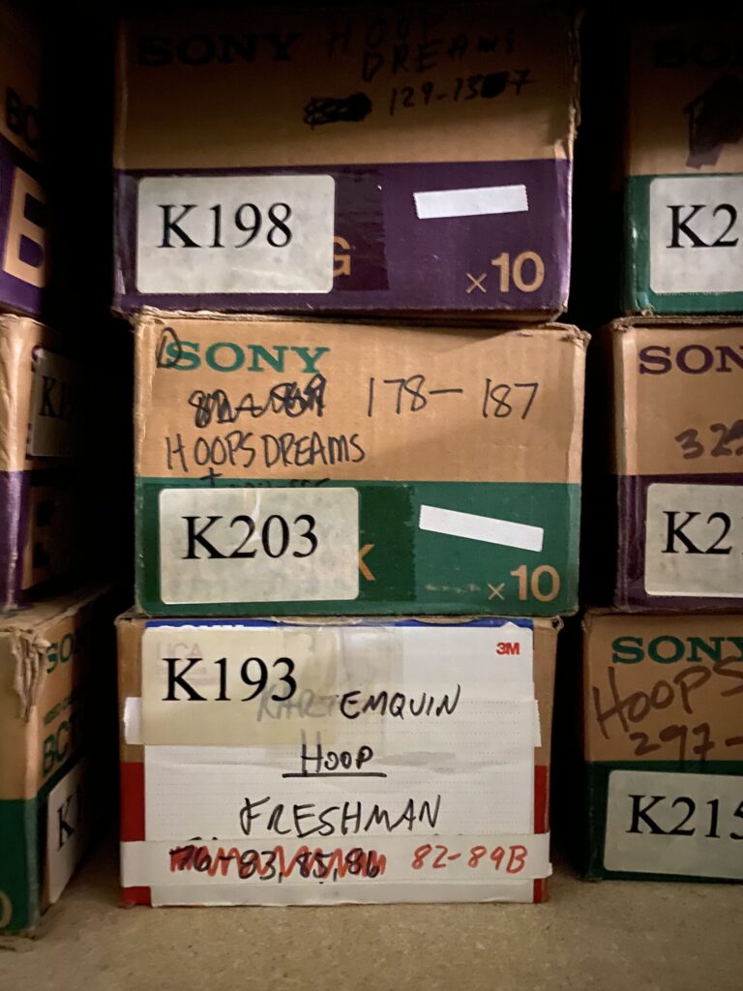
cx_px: 372
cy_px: 496
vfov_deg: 67.3
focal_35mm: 26
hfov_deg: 53.1
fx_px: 744
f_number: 1.8
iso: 800
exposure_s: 1/4
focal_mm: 4.25
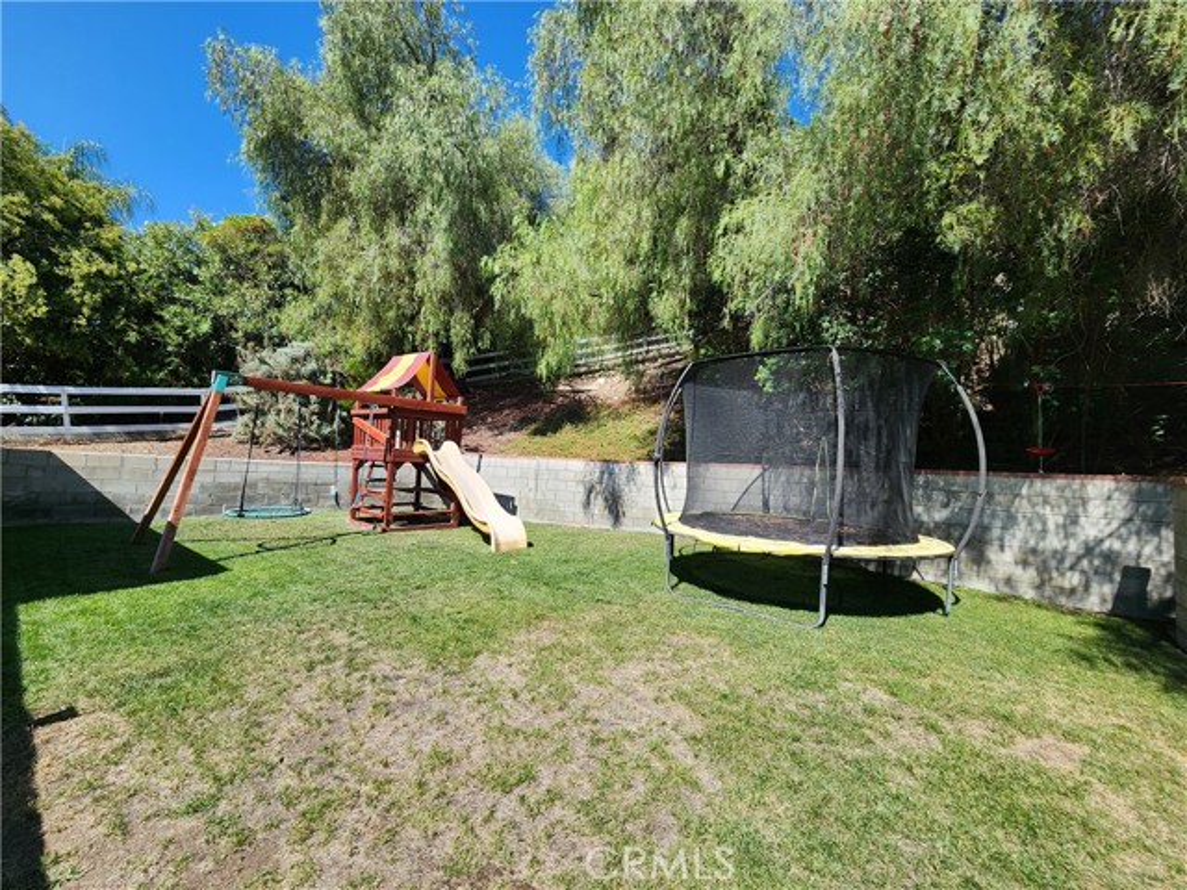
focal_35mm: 13
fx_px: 446
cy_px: 445
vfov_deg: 89.9
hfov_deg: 106.2
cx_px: 594
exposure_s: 1/1093
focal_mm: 2.2
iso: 50
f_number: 2.2
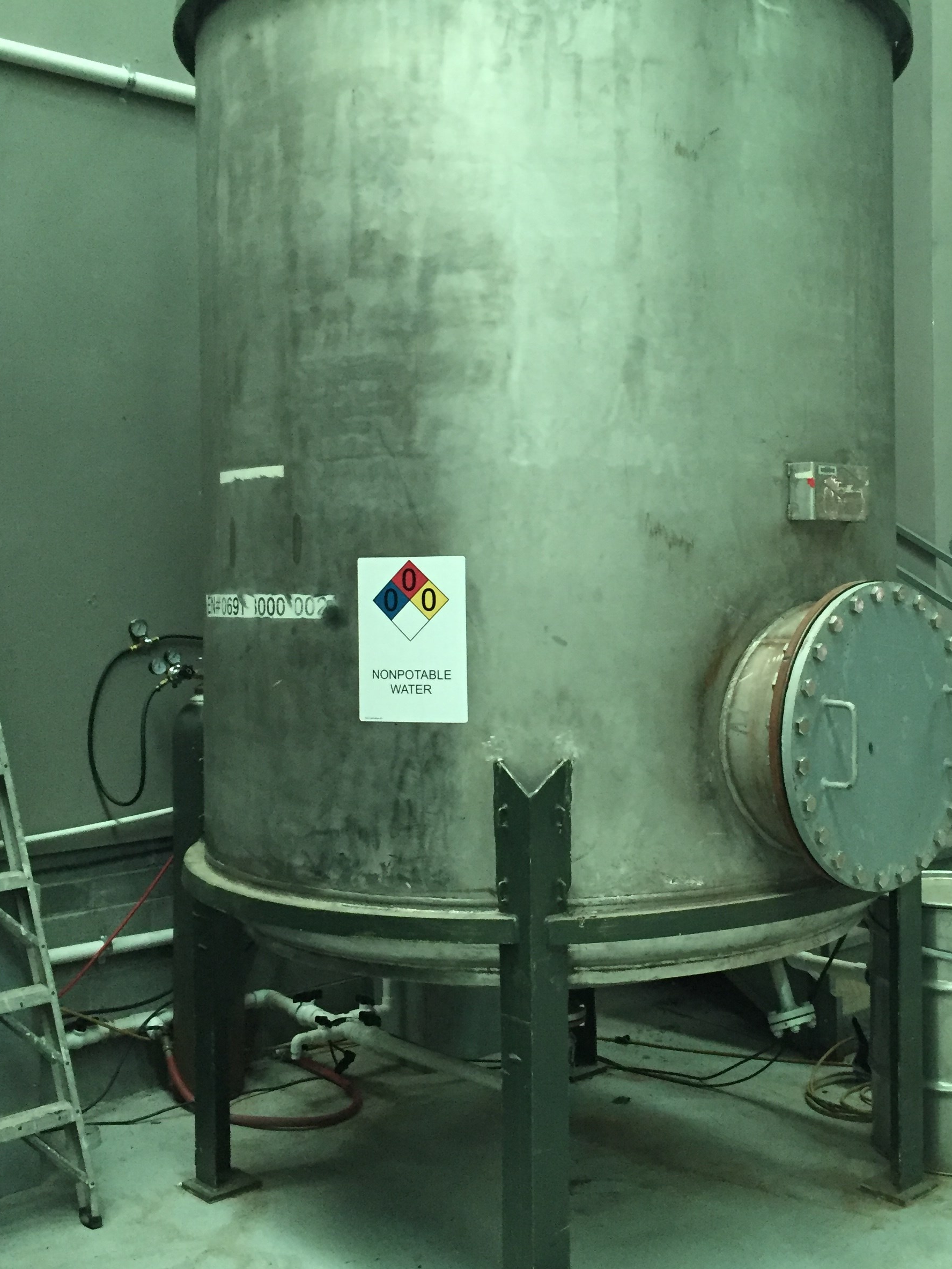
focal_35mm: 40
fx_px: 1466
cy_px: 574
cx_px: 619
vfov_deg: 46.7
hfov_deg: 35.7
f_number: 2.2
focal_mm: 4.15
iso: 200
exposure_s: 1/30
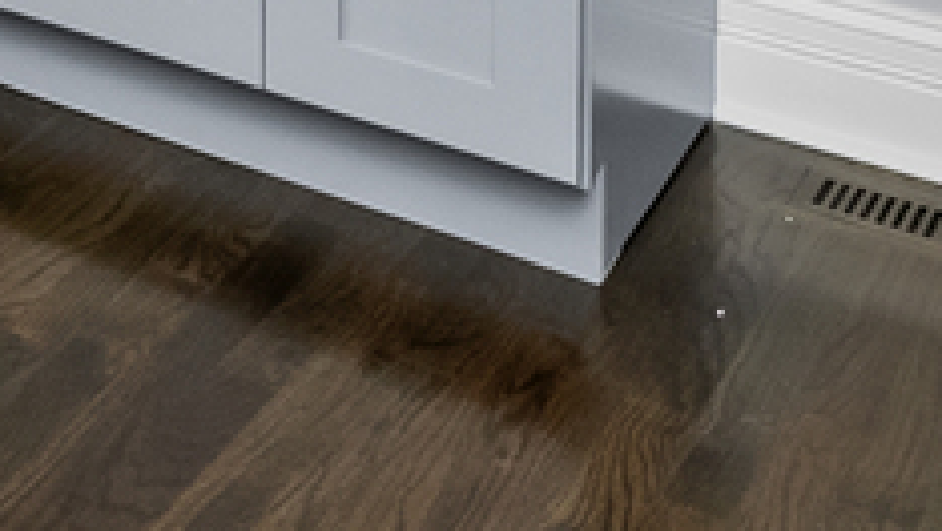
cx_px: -851
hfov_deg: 18.1
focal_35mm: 87
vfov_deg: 10.9
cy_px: -881
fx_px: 2175
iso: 640
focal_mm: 12
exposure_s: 1/8
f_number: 10
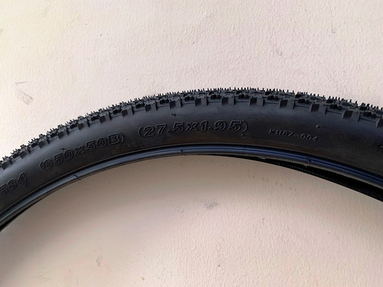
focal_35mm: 26
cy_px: 144
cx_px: 192
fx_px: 288
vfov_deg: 53.1
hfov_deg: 67.3
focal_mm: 4.25
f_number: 1.8
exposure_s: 1/60
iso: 200
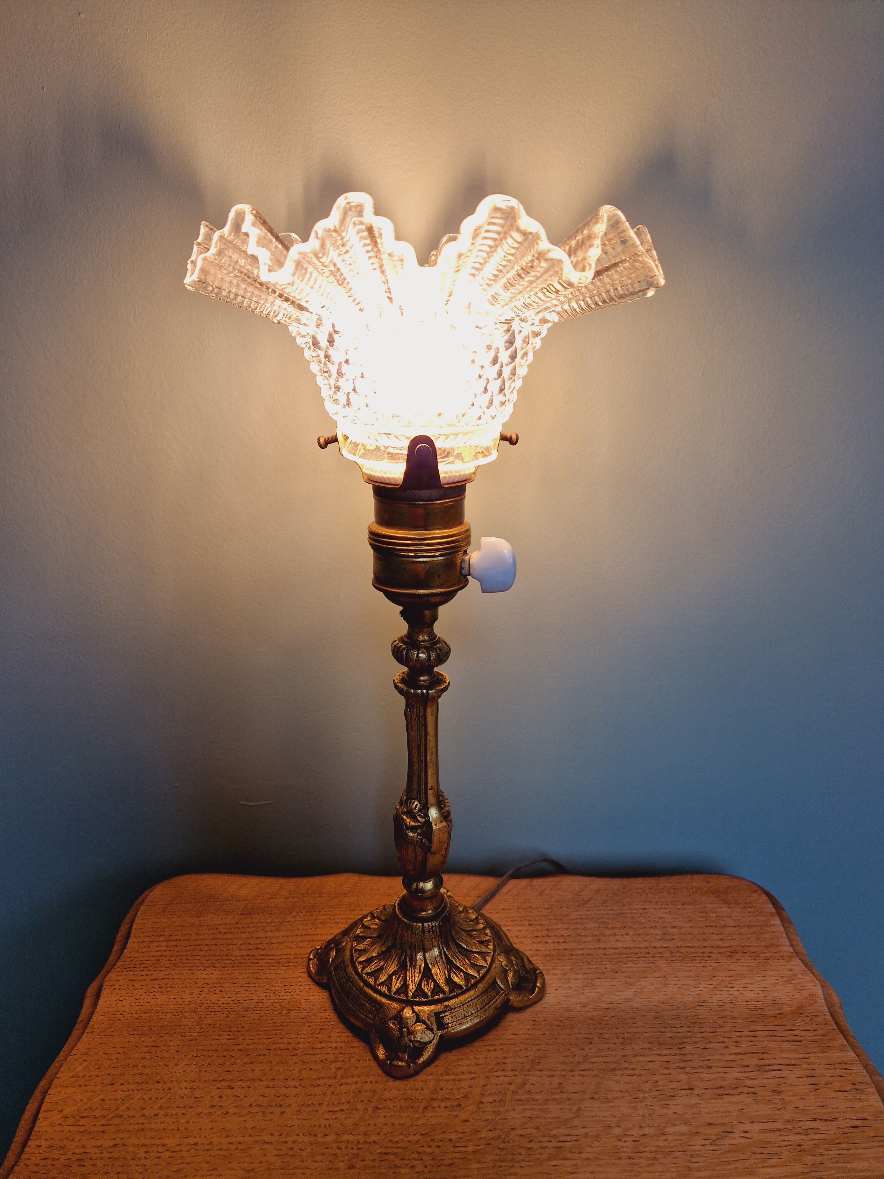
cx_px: 442
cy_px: 590
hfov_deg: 58.9
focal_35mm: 23
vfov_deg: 73.9
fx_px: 783
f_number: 1.8
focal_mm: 5.4
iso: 50
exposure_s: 1/100
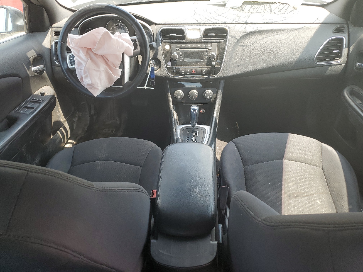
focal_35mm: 26
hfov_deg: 67.3
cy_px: 136
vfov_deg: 53.1
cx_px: 182
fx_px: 273
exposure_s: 1/238
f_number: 1.5
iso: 50
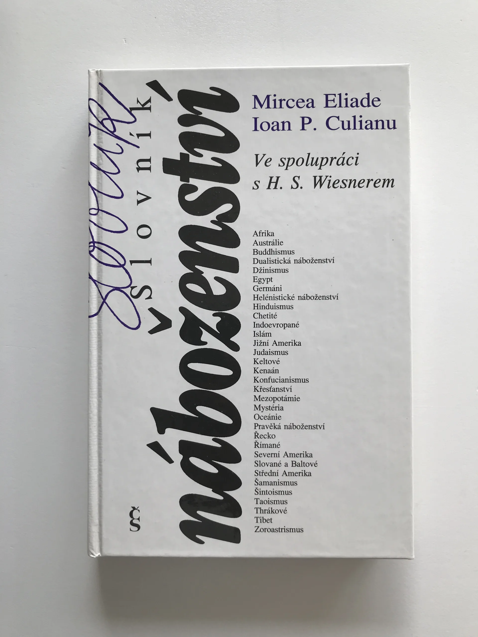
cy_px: 318
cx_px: 239
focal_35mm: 28
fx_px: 516
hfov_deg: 49.7
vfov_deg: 63.4
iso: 20
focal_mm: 3.99
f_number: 1.8
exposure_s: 1/195
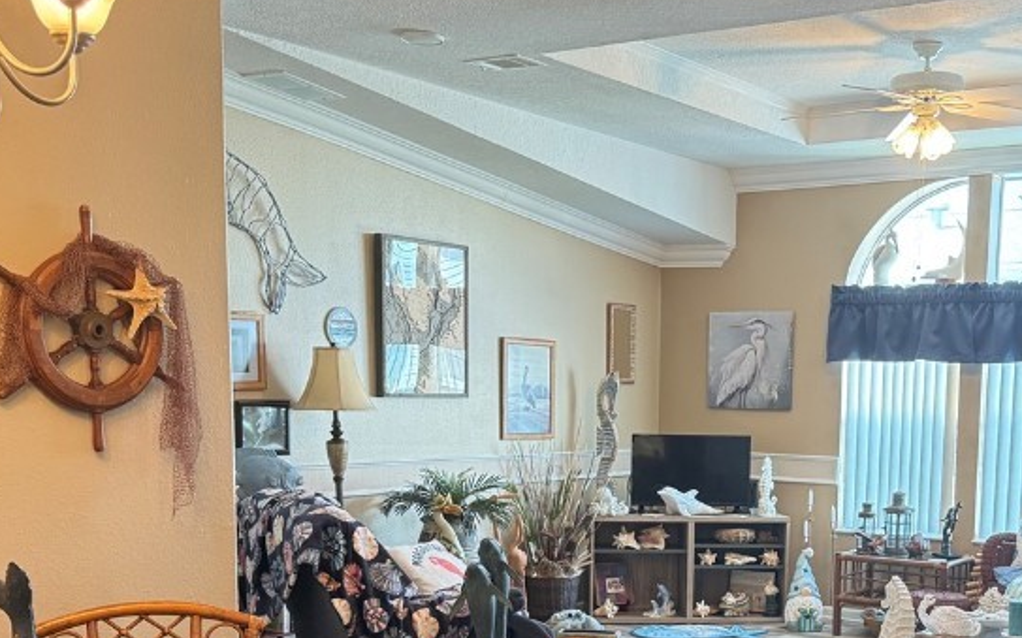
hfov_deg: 41.1
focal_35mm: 48
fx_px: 1337
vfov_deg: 26.0
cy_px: 574
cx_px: 710
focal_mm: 6.76
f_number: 1.78
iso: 320
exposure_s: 1/60
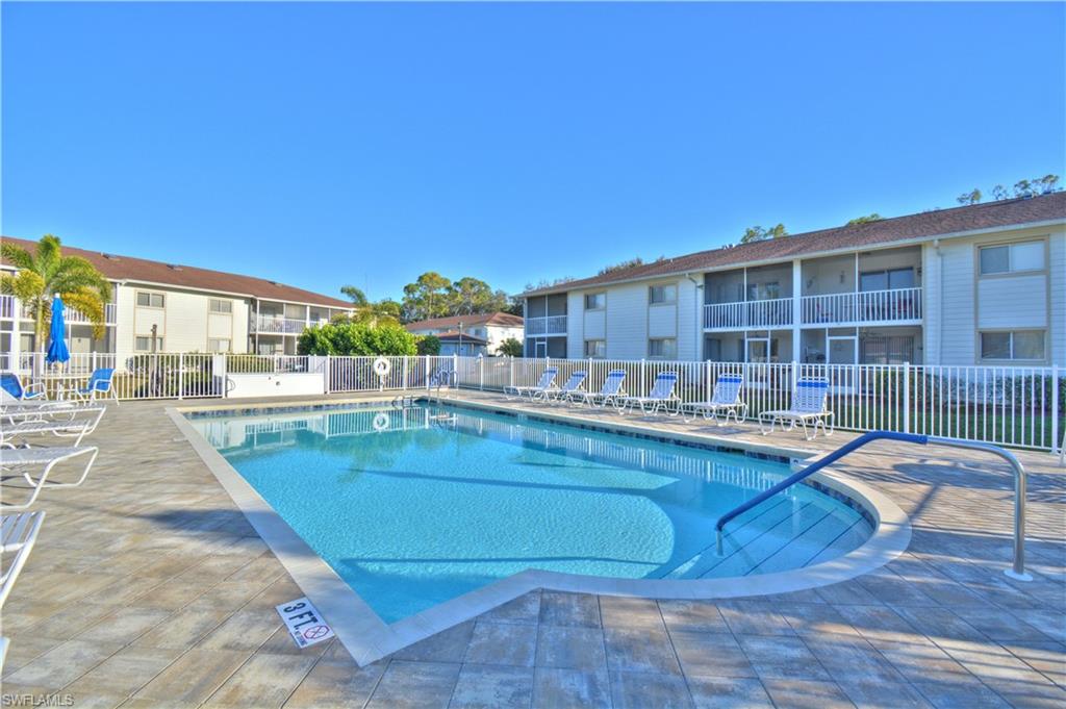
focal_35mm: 15
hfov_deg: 100.4
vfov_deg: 77.2
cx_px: 533
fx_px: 444
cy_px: 354
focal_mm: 10
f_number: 8
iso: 400
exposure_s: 1/1000
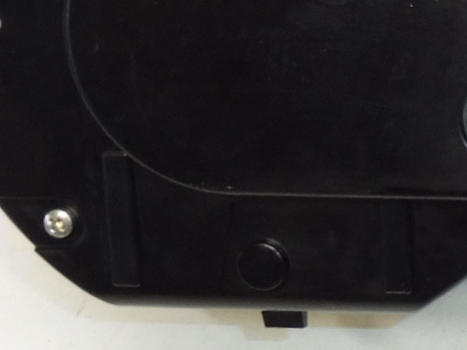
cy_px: 113
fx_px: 1417
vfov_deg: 14.1
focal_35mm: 105
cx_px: 835
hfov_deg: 16.0
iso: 200
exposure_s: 1/60
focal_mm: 4.3
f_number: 3.5
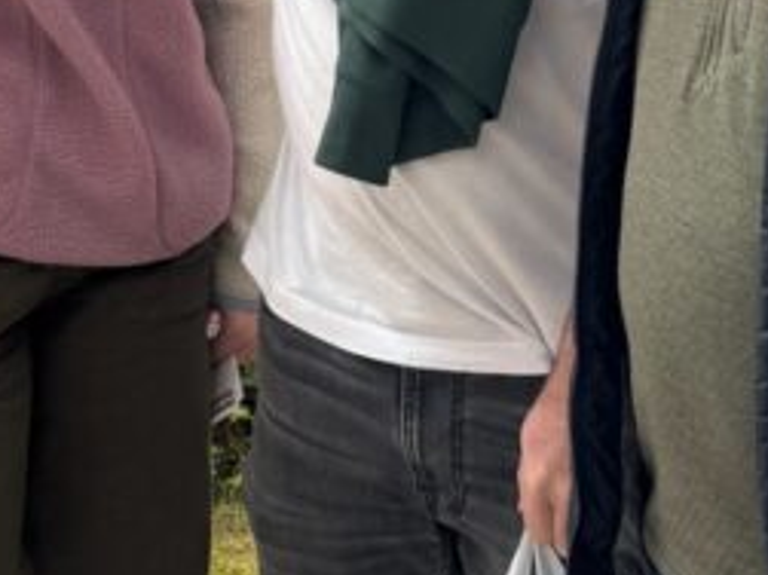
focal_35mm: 98
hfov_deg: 20.0
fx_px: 2173
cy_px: -532
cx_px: 254
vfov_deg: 13.2
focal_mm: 6.76
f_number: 1.78
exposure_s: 1/470
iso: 80
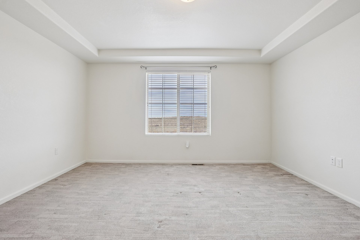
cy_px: 116
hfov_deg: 96.7
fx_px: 160
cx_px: 177
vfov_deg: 73.7
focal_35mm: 16
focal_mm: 10
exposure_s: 1/30
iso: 160
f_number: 8
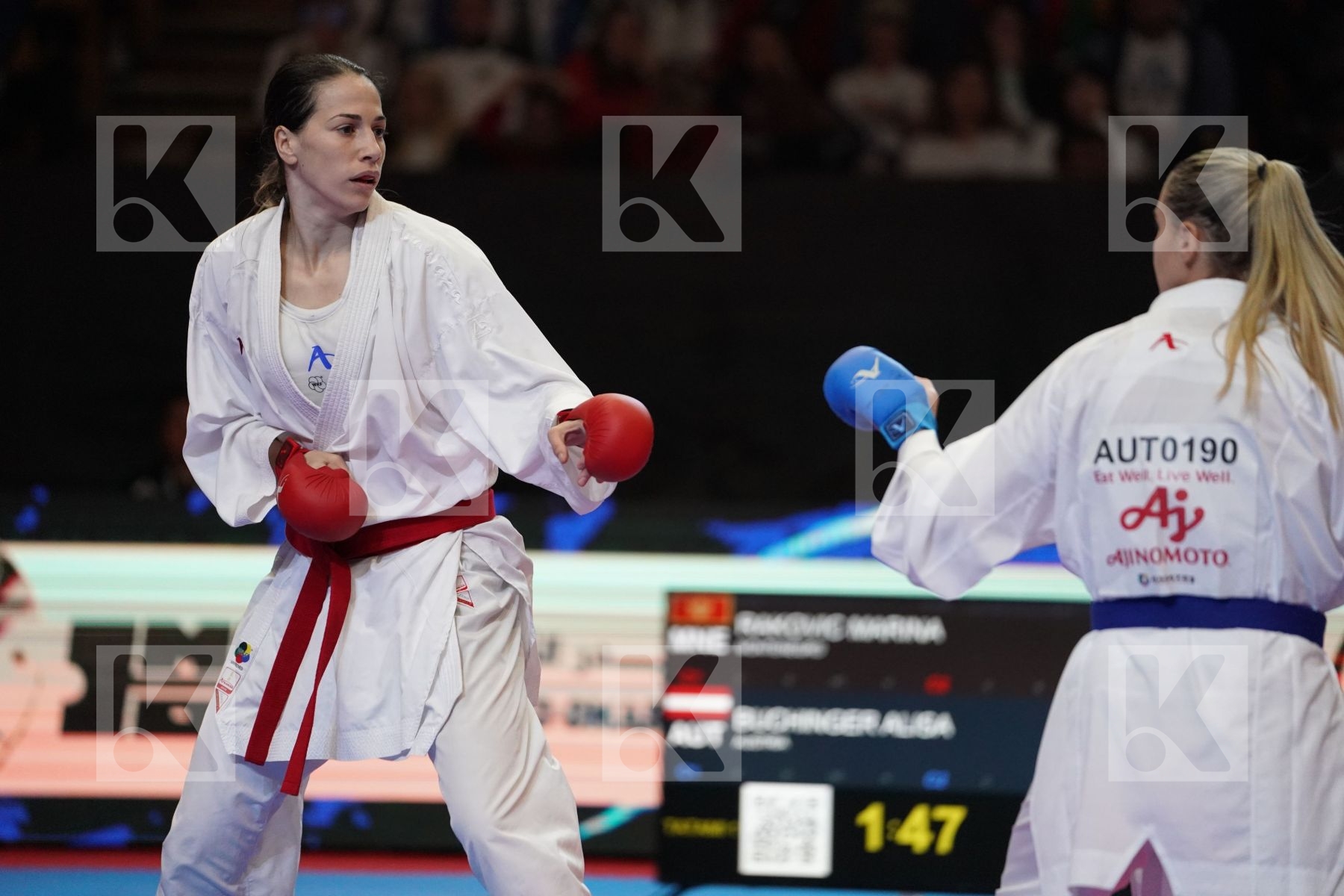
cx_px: 672
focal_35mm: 200
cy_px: 448
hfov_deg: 10.3
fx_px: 7466
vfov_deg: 6.9
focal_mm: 200
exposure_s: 1/1000
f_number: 2.8
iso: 4000
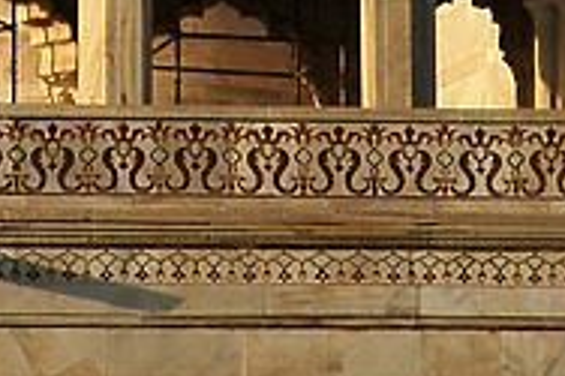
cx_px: 264
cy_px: -379
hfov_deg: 2.4
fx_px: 13516
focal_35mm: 862
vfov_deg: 1.6
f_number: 7.1
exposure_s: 1/800
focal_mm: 120
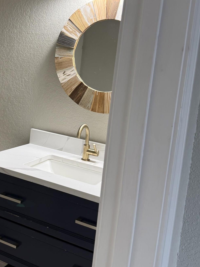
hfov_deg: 33.8
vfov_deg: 44.3
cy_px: 94
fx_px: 324
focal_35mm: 42
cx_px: 57
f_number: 1.78
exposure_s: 1/60
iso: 125
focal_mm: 6.76
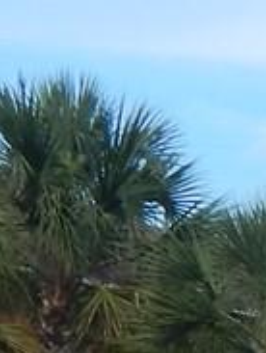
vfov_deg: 9.6
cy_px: 710
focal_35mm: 192
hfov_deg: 6.4
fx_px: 1960
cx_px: 1045
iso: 125
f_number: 3
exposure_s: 1/1250
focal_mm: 4
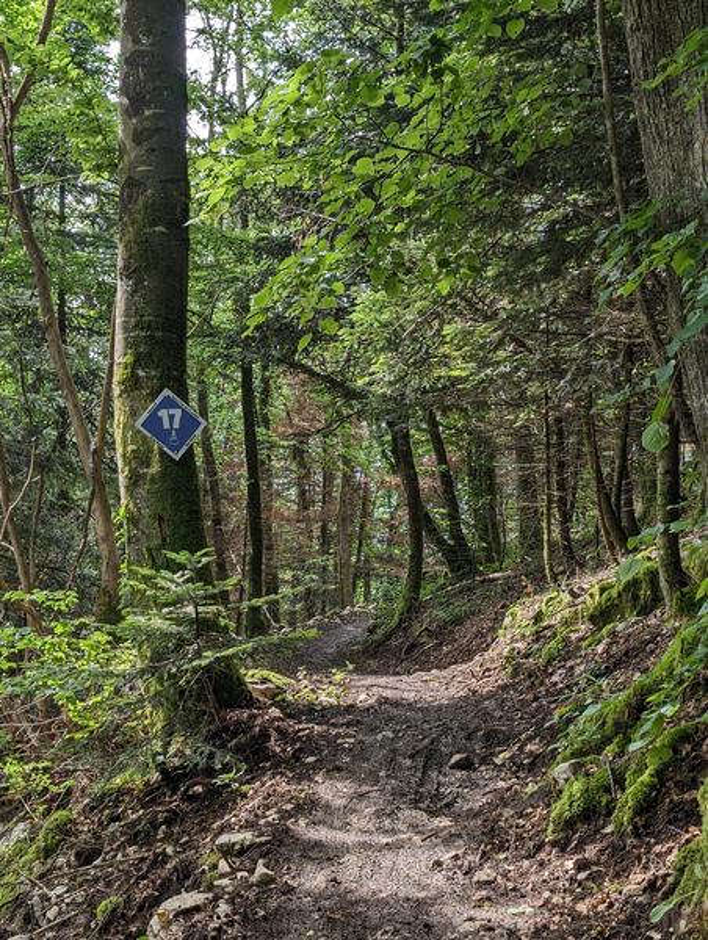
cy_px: 470
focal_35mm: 49
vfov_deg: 38.9
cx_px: 354
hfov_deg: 29.8
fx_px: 1332
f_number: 1.68
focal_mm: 6.9
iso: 19
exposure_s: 1/122
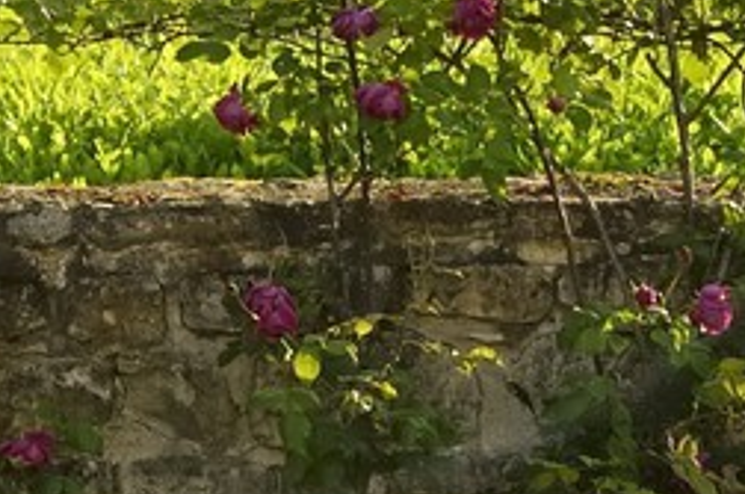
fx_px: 17722
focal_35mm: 858
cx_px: 68
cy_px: -547
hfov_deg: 2.4
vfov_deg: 1.6
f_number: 4.2
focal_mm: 90
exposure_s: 1/160
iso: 100
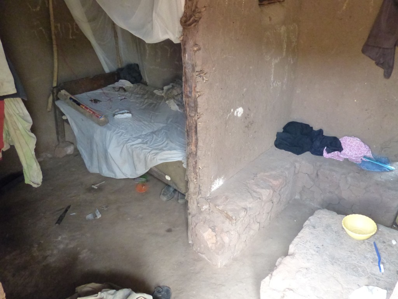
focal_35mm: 25
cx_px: 199
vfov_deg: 54.9
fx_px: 287
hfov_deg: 69.4
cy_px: 150
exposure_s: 1/40
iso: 1250
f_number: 2.8
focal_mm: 4.5
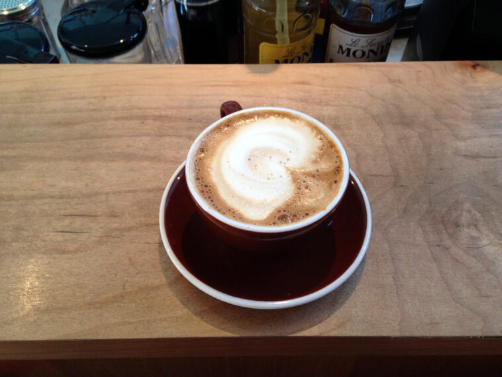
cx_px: 251
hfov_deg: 55.3
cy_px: 188
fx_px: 479
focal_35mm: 33
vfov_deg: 43.0
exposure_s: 1/20
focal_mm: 4.12
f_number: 2.4
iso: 100
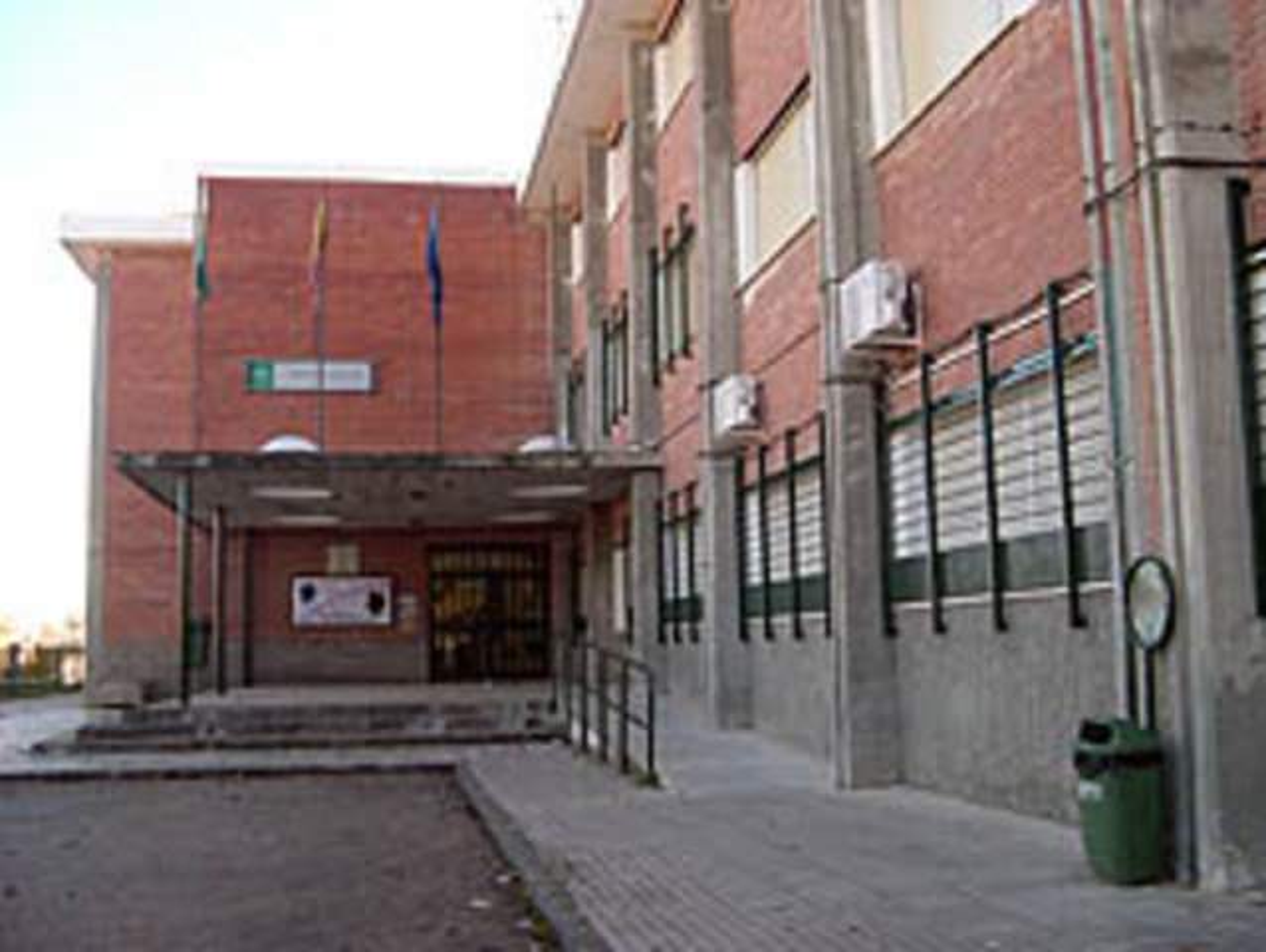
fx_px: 1391
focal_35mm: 38
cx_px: 633
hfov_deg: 48.9
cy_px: 476
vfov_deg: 37.8
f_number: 2.8
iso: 100
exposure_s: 1/188
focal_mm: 8
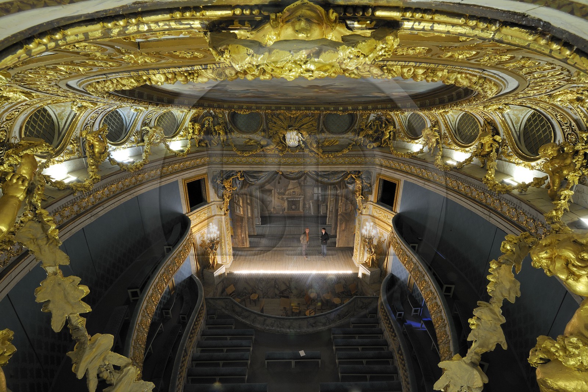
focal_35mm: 14
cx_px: 294
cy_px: 196
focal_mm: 14
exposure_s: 13
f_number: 16
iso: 200
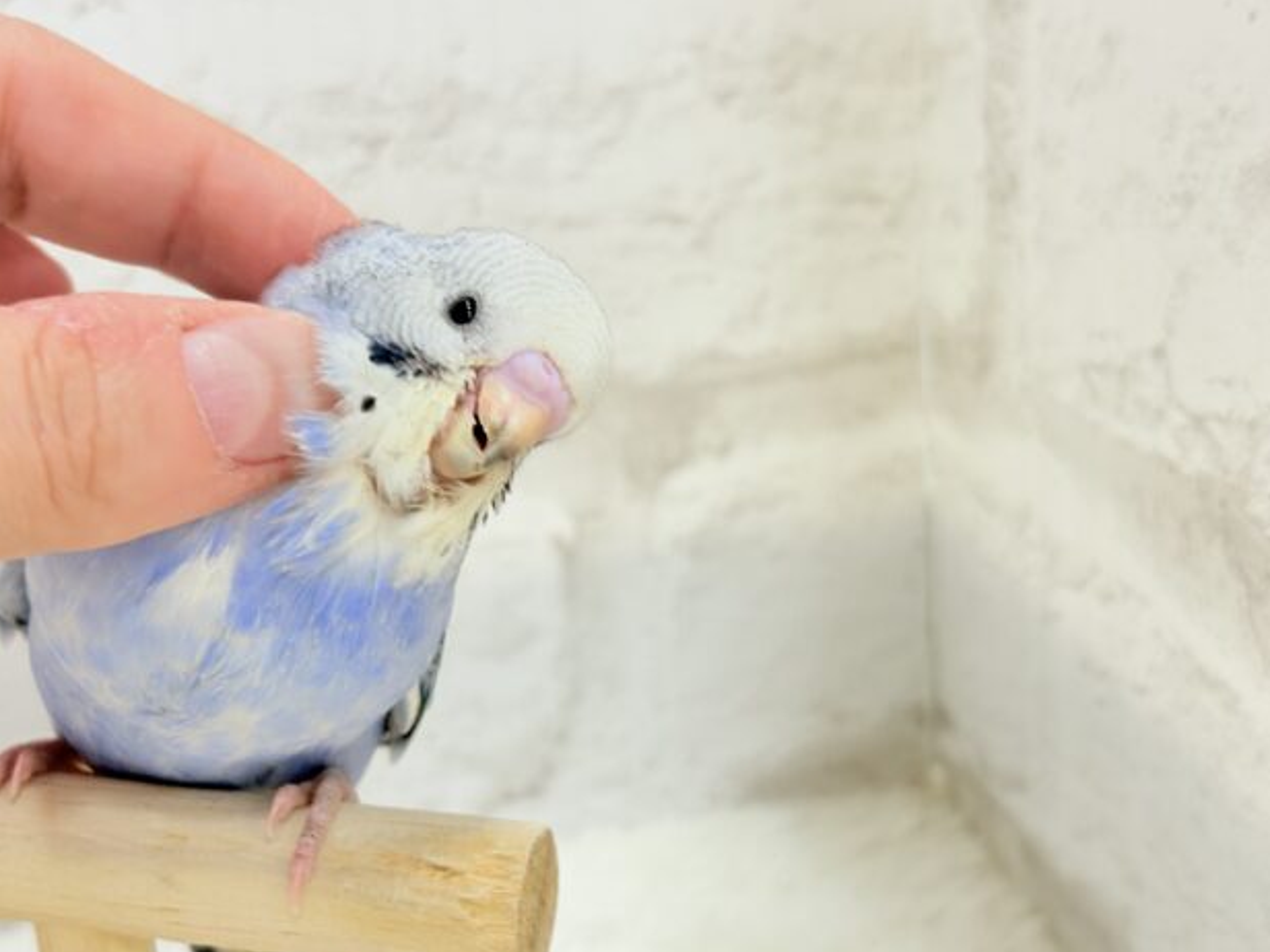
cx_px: 625
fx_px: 1981
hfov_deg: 35.5
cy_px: 490
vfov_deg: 27.0
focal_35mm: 54
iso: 64
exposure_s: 1/50
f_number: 1.6
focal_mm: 5.96
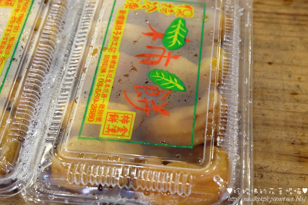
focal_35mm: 51
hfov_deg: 38.9
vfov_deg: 26.5
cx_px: 154
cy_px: 102
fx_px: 436
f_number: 5
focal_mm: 34
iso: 2500
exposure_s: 1/40
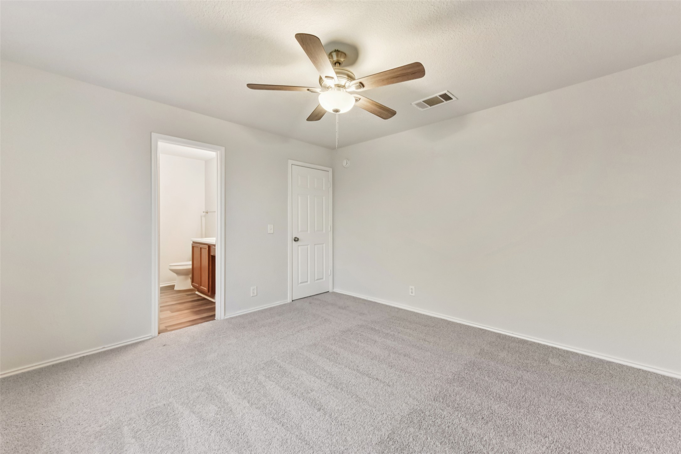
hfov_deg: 104.2
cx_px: 340
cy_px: 227
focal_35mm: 14
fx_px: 265
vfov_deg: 81.2
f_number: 8
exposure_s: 1/15
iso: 1400
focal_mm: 14
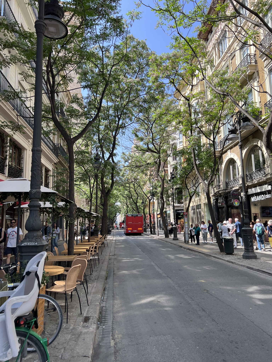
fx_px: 272
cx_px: 136
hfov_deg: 53.1
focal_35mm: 26
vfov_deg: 67.3
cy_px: 181
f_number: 1.5
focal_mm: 5.7
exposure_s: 1/991
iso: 50
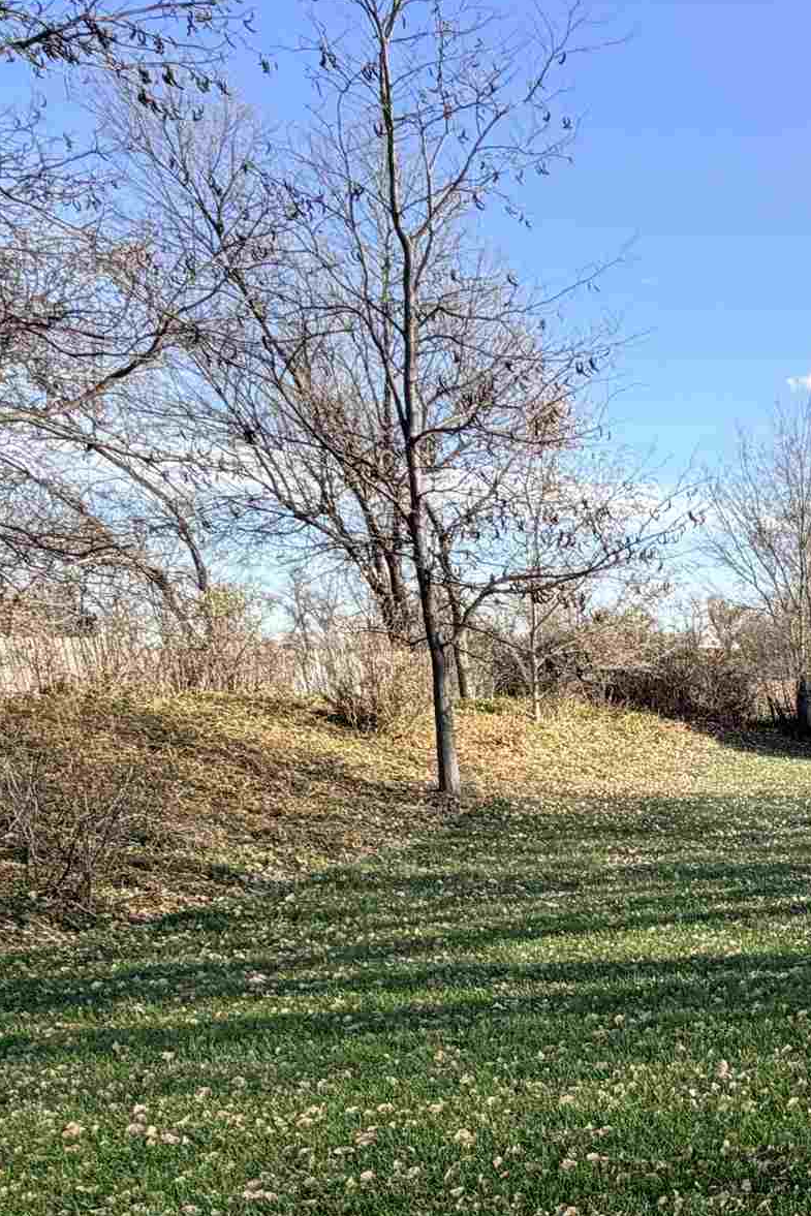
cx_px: 1121
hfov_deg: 27.6
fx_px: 1284
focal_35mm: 38
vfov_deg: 48.3
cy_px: 946
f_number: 2.2
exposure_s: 1/502
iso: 50
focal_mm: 2.22
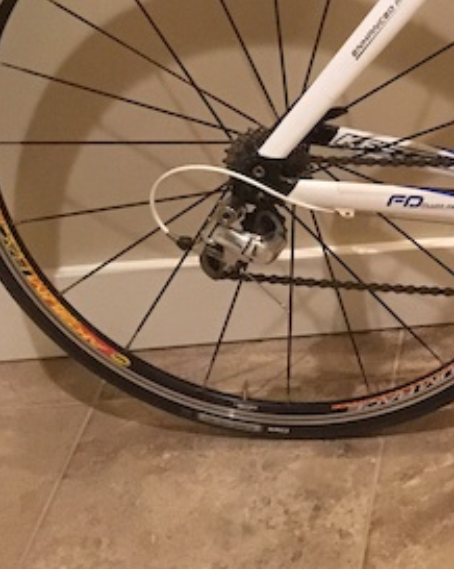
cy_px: 17
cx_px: 762
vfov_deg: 22.3
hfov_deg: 16.2
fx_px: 1396
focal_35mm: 83
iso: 320
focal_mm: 4.15
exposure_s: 1/15
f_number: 2.2
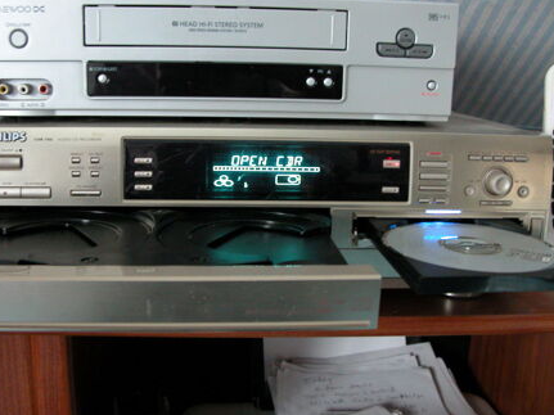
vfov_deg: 36.8
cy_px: 186
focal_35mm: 39
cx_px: 256
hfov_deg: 47.8
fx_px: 624
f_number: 2.8
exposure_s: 1/2.1
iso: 400
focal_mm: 8.9
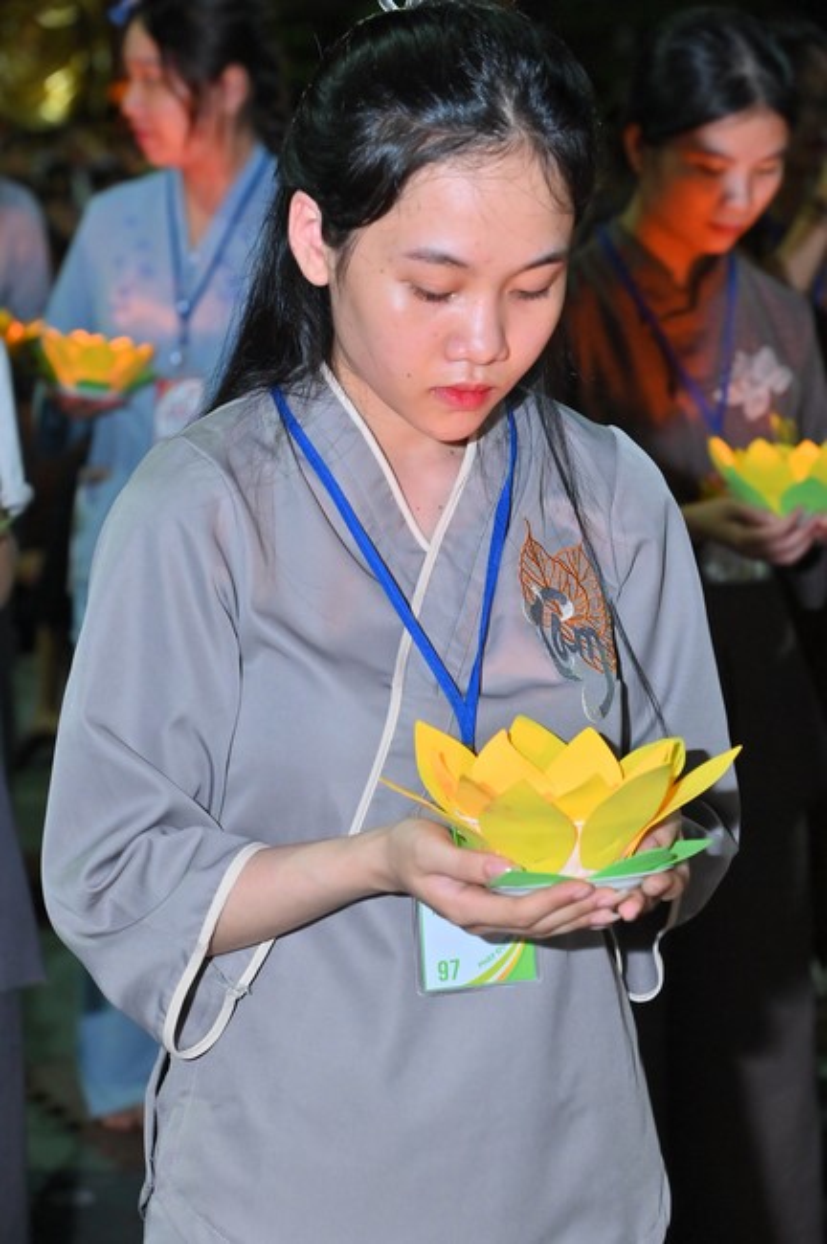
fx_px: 3280
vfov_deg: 21.5
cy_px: 622
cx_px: 414
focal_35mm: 95
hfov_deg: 14.4
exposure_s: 1/40
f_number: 5.6
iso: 3200
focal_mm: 95
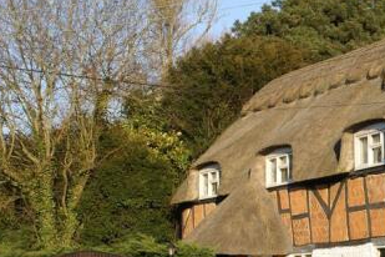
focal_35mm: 127
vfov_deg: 10.8
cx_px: 389
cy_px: 182
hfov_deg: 15.8
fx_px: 1358
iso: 100
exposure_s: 1/125
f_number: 8
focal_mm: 40
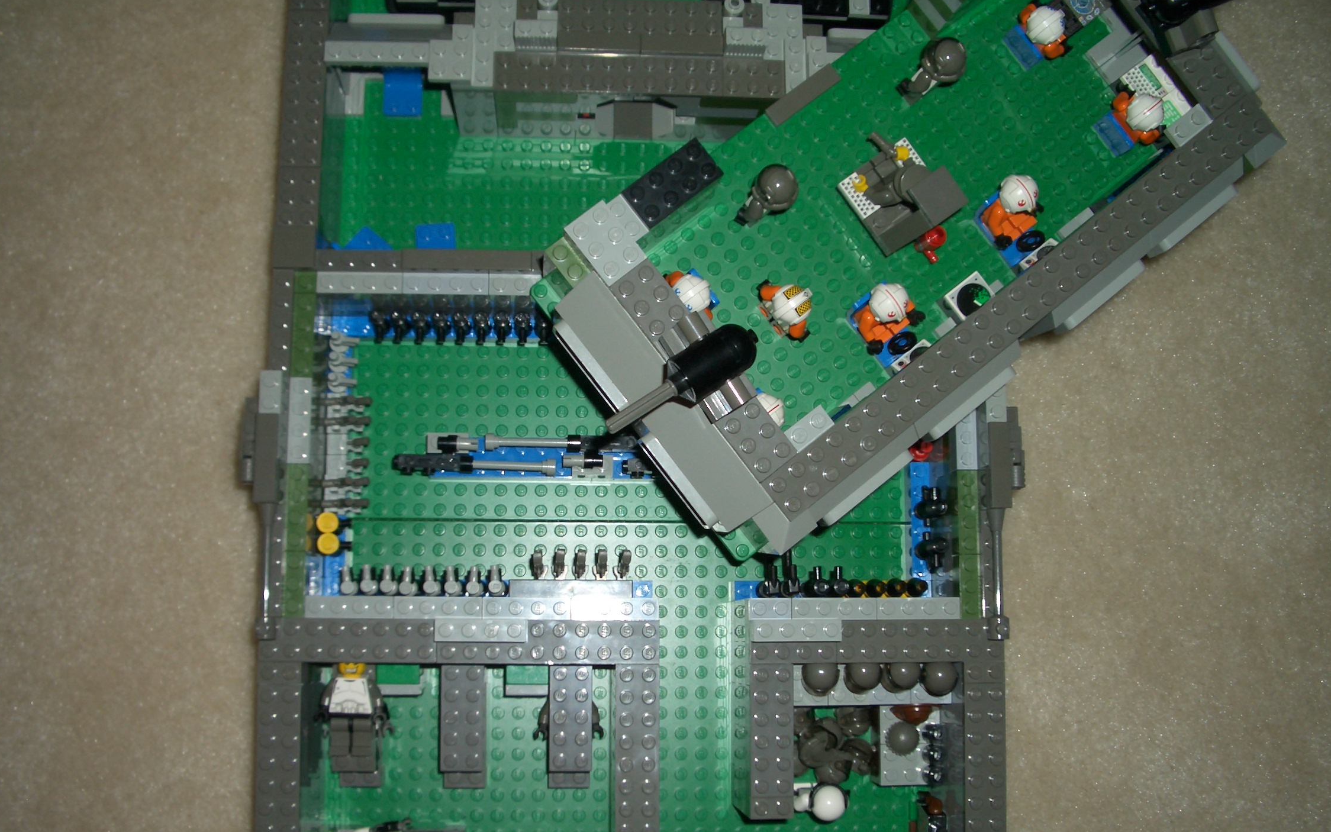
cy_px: 440
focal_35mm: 38
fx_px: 1379
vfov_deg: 33.6
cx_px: 665
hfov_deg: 51.5
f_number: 4.3
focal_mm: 5.8
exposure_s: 1/60
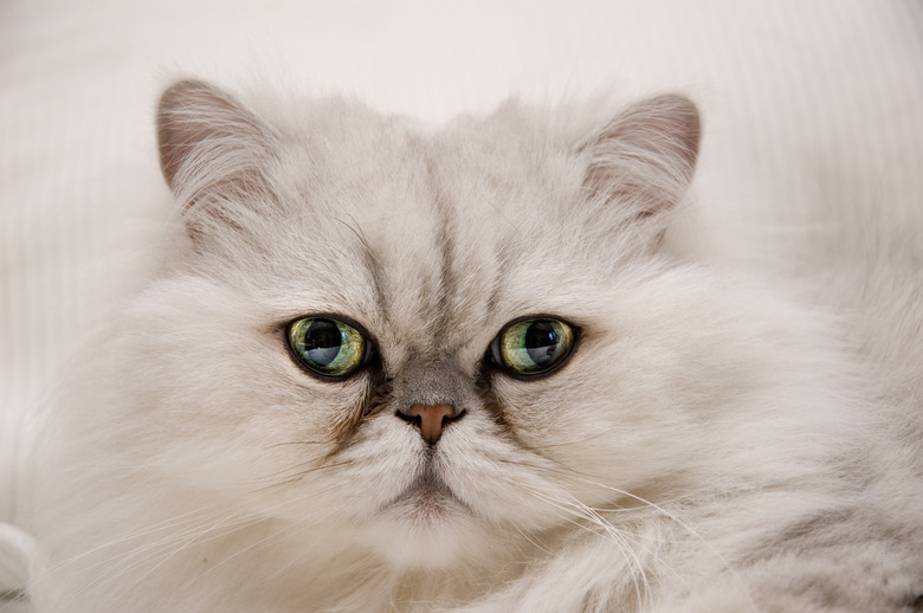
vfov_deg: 13.0
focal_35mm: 105
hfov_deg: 19.5
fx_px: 2689
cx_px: 462
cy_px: 306
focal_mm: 70
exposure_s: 1/60
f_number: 4.5
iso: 200
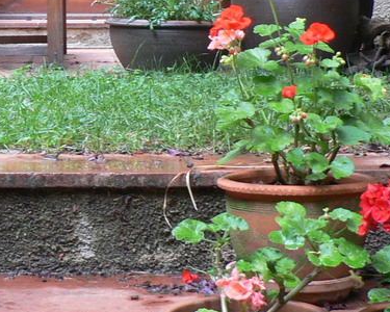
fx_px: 1108
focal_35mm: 96
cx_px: 80
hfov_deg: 19.8
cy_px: 45
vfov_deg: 15.9
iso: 150
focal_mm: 6
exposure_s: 1/30
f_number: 2.8
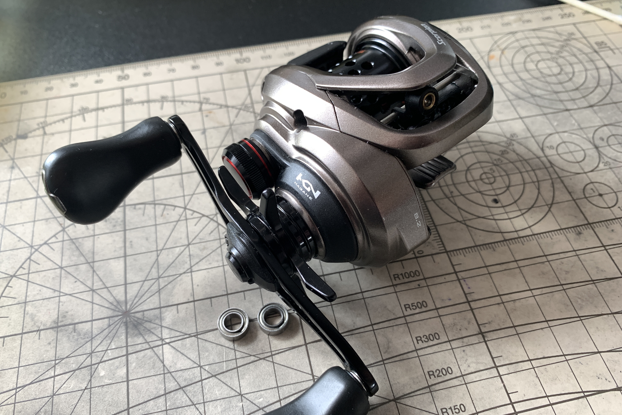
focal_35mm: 28
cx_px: 302
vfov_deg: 46.4
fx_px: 484
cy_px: 206
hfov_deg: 65.5
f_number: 1.8
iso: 100
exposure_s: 1/75
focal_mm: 4.25
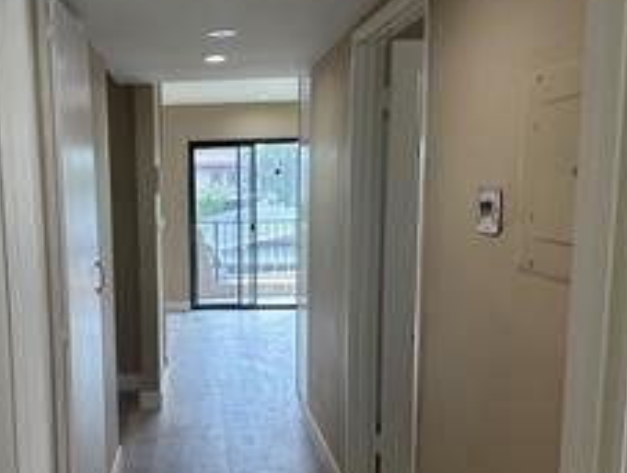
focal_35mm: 36
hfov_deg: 49.9
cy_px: 268
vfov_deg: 39.7
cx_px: 186
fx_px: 653
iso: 64
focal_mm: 6.86
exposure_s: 1/132
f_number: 1.78
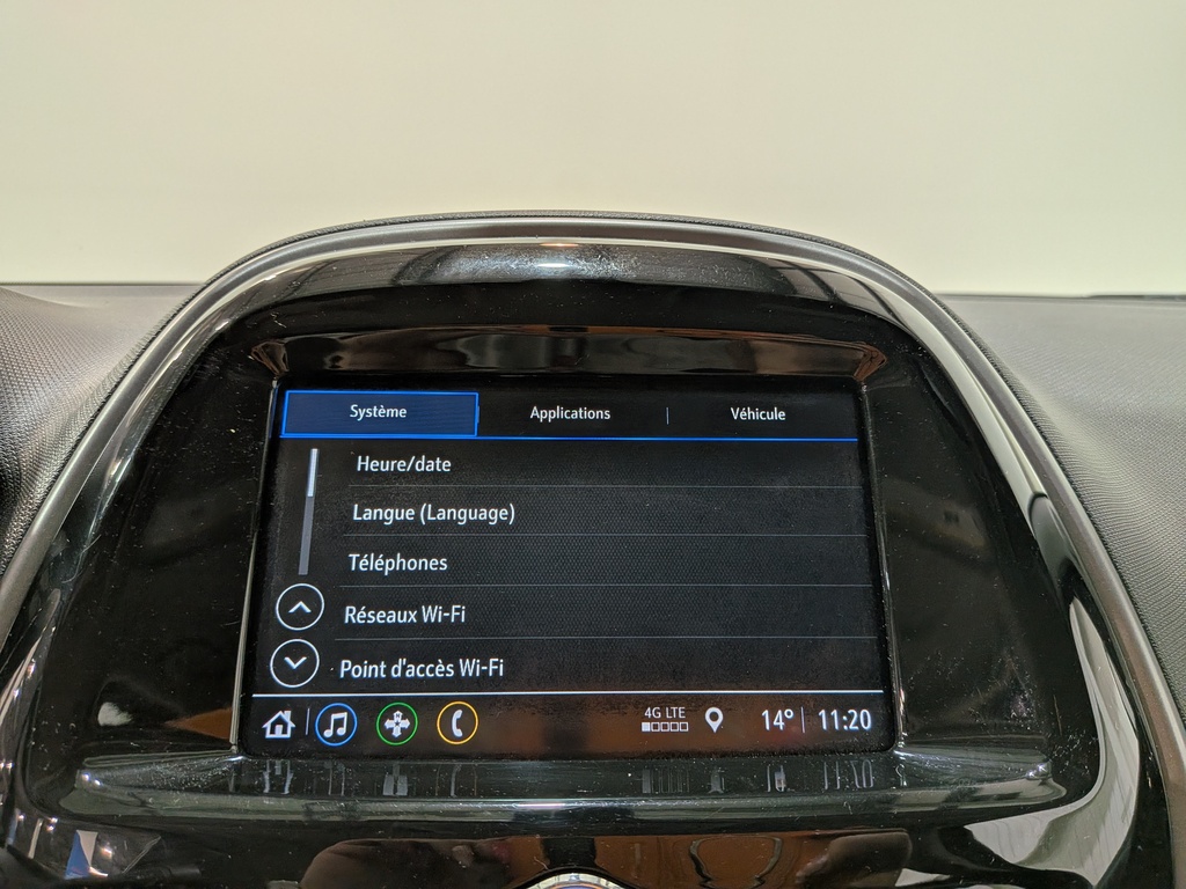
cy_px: 444
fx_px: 822
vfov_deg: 56.8
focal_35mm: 24
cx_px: 593
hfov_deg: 71.6
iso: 29
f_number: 1.7
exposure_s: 1/110
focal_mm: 4.53
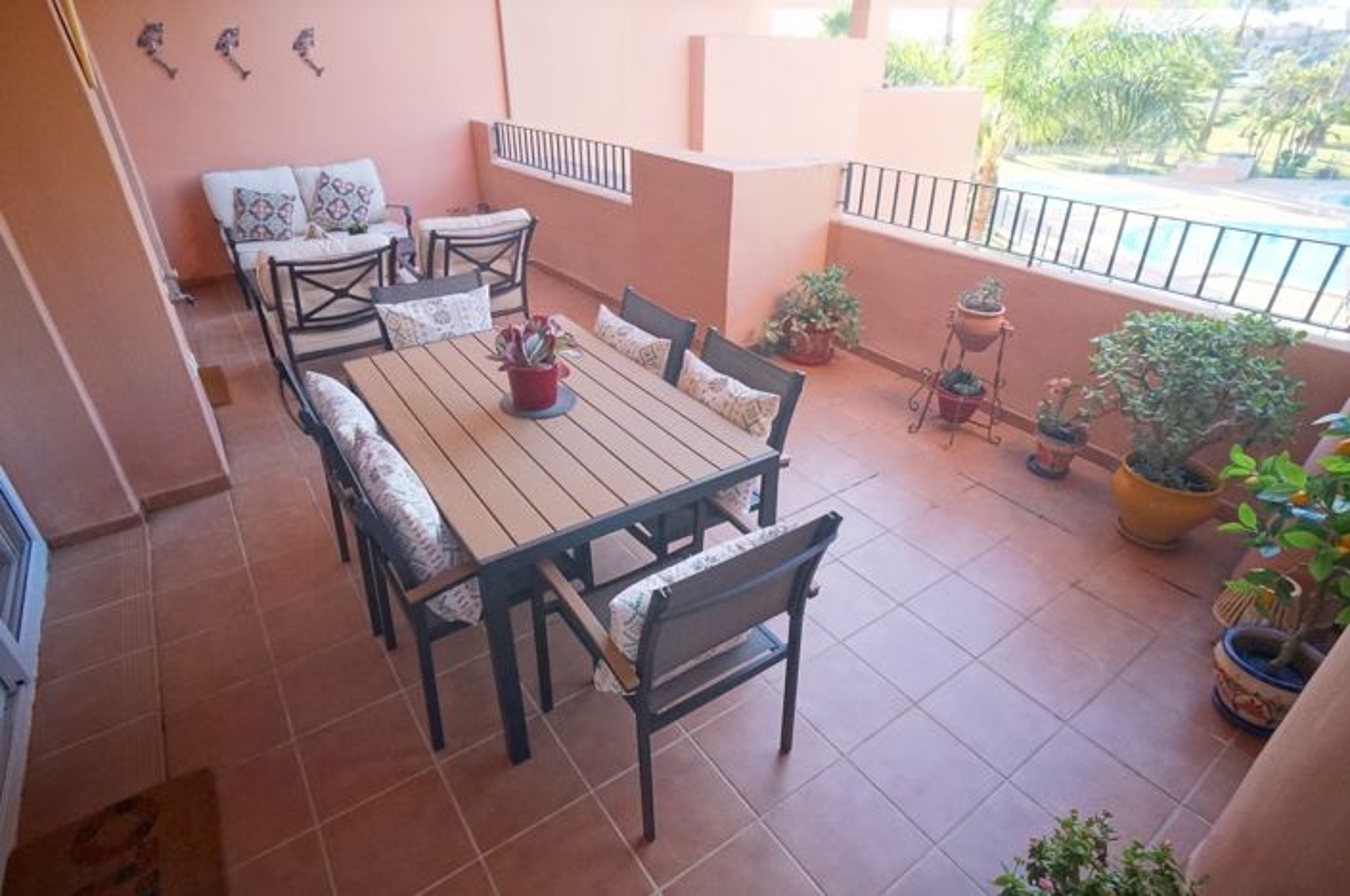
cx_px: 675
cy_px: 448
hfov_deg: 73.8
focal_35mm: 24
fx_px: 899
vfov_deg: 53.0
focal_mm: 16
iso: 6400
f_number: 6.3
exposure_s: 1/640
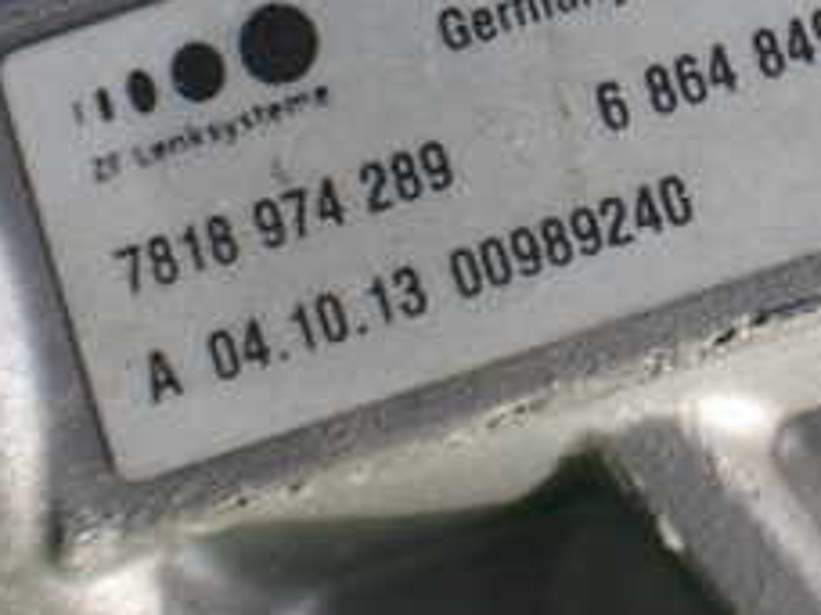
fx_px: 1874
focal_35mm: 79
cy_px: -86
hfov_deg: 23.6
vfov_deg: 17.9
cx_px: 832
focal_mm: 5.4
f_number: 3.2
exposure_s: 1/160
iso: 100
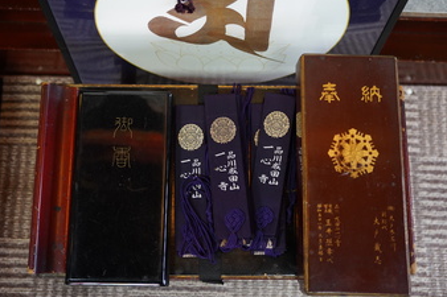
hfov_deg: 42.7
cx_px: 214
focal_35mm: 46
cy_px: 125
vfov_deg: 29.1
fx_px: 572
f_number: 2.8
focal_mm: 38.9
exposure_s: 1/80
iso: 2500
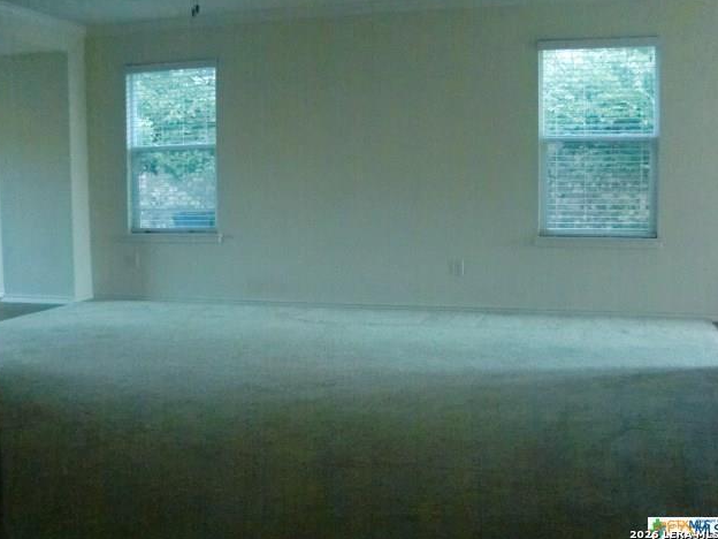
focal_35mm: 39
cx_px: 353
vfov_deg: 36.8
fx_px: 809
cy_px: 265
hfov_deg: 47.9
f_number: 3.9
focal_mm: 6.66
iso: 1250
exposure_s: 1/60
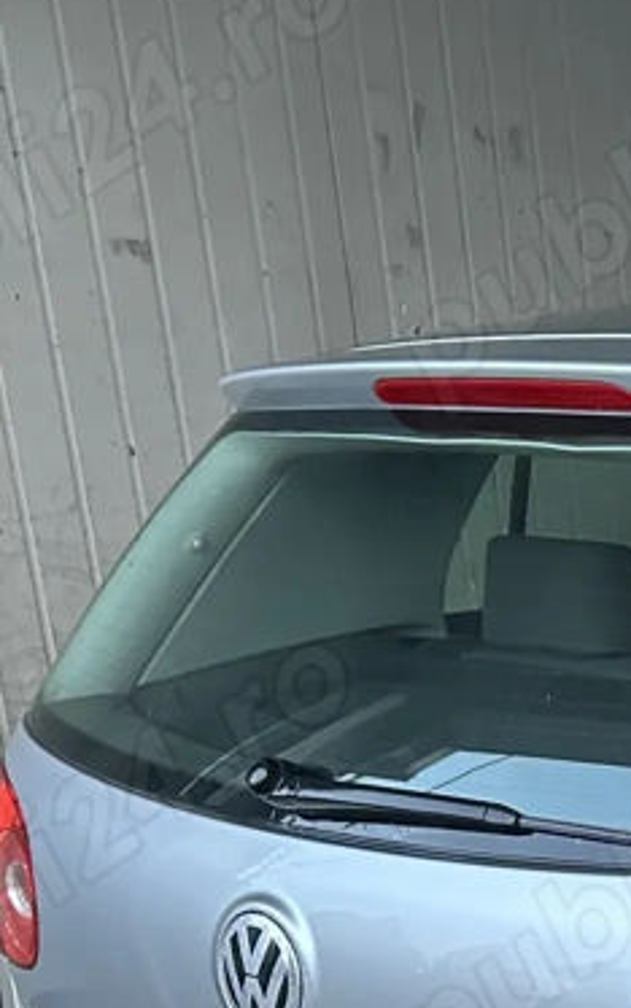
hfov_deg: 17.0
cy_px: 906
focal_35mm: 68
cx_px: 1003
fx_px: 1870
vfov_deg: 29.0
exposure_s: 1/56
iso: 1000
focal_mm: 6.86
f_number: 1.78
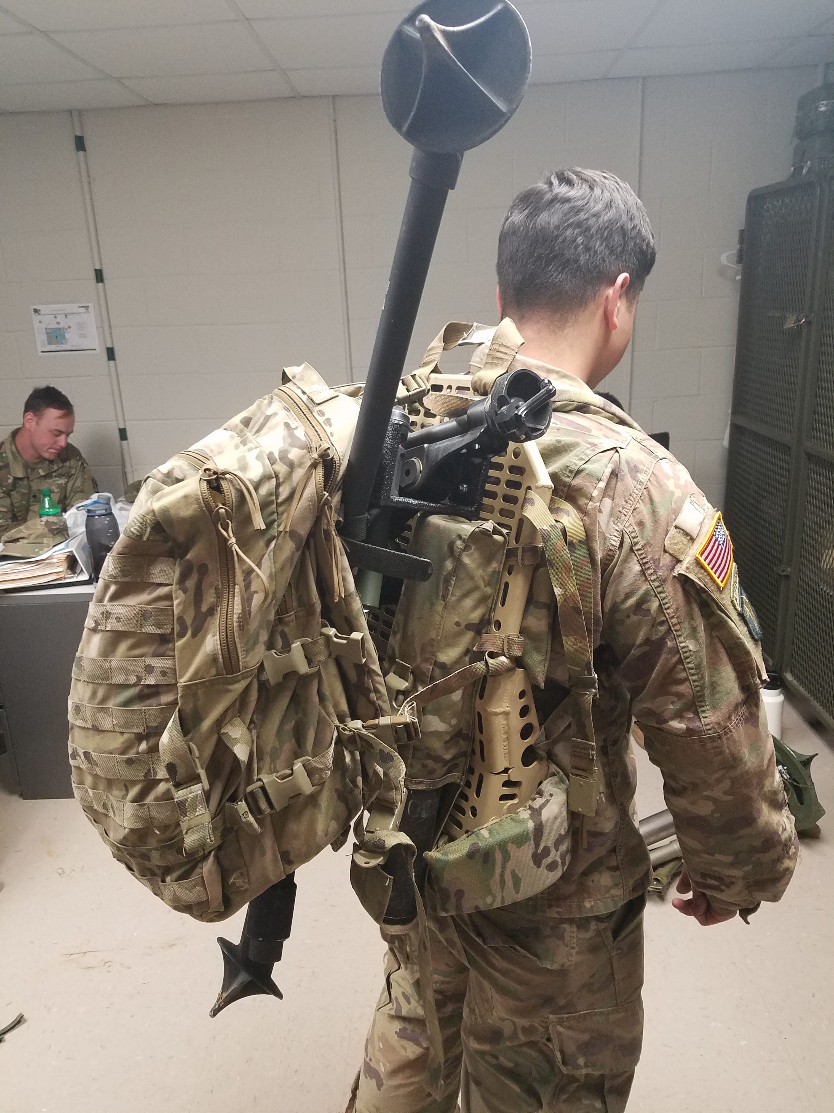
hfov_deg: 53.1
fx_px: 835
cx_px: 417
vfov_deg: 67.3
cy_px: 556
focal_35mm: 26
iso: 200
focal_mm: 4.2
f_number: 1.7
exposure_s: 1/24
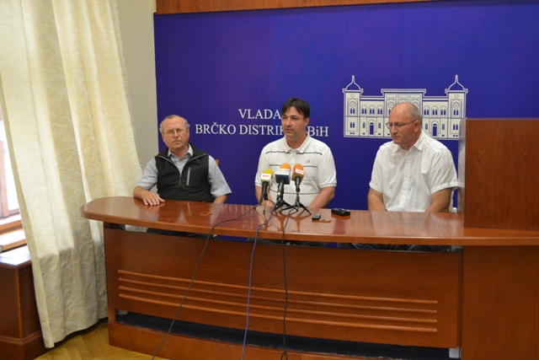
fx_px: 719
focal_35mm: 48
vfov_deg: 28.1
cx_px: 270
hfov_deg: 41.1
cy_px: 180
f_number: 4.8
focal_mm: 32
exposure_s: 1/25
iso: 400
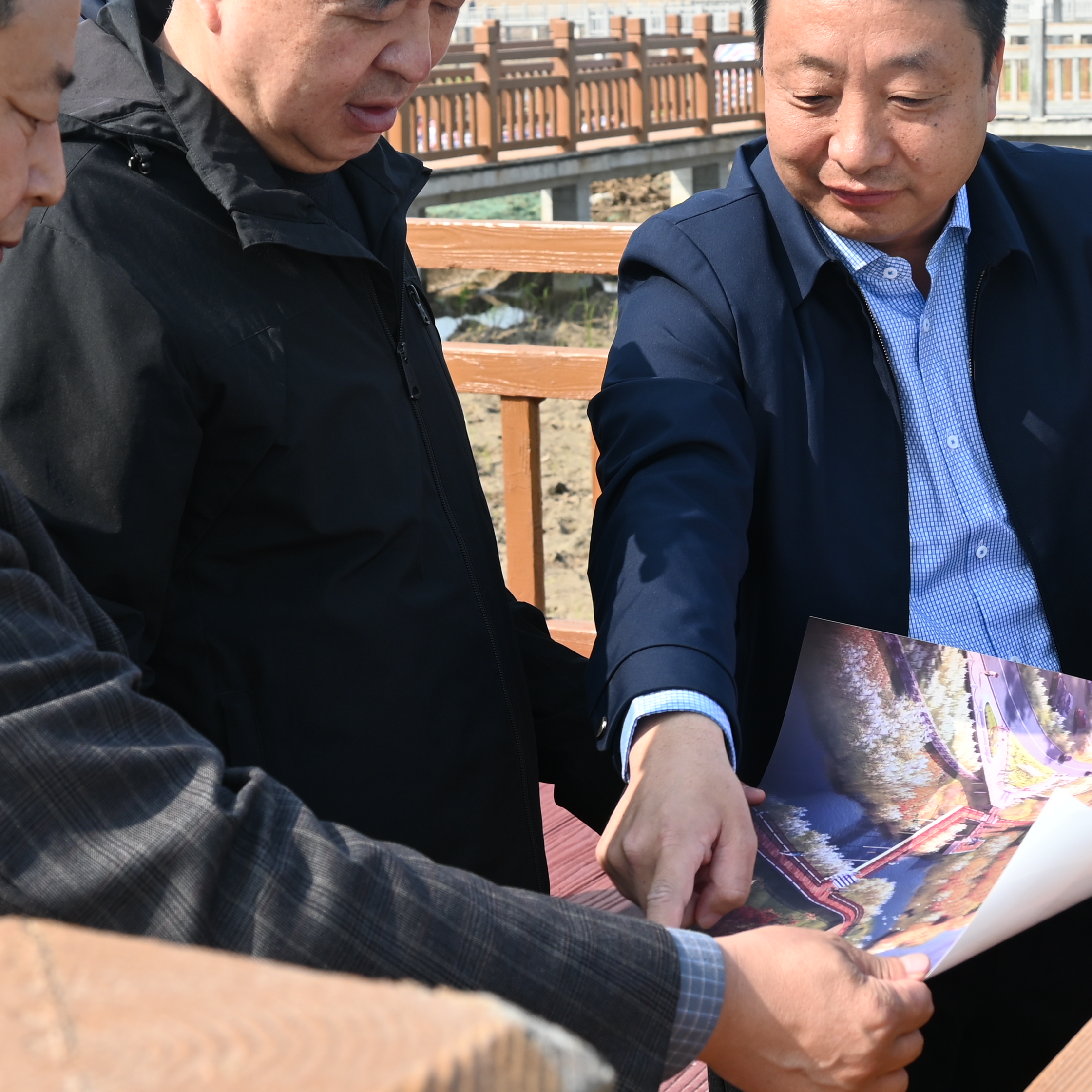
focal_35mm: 76
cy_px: 295
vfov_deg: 22.6
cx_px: 375
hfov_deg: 22.7
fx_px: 2712
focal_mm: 24
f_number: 5.6
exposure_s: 1/250
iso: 100
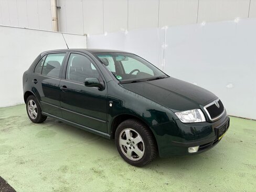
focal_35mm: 26
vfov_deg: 53.1
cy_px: 96
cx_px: 128
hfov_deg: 67.3
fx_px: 192
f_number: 1.6
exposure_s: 1/186
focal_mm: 5.96
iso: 40
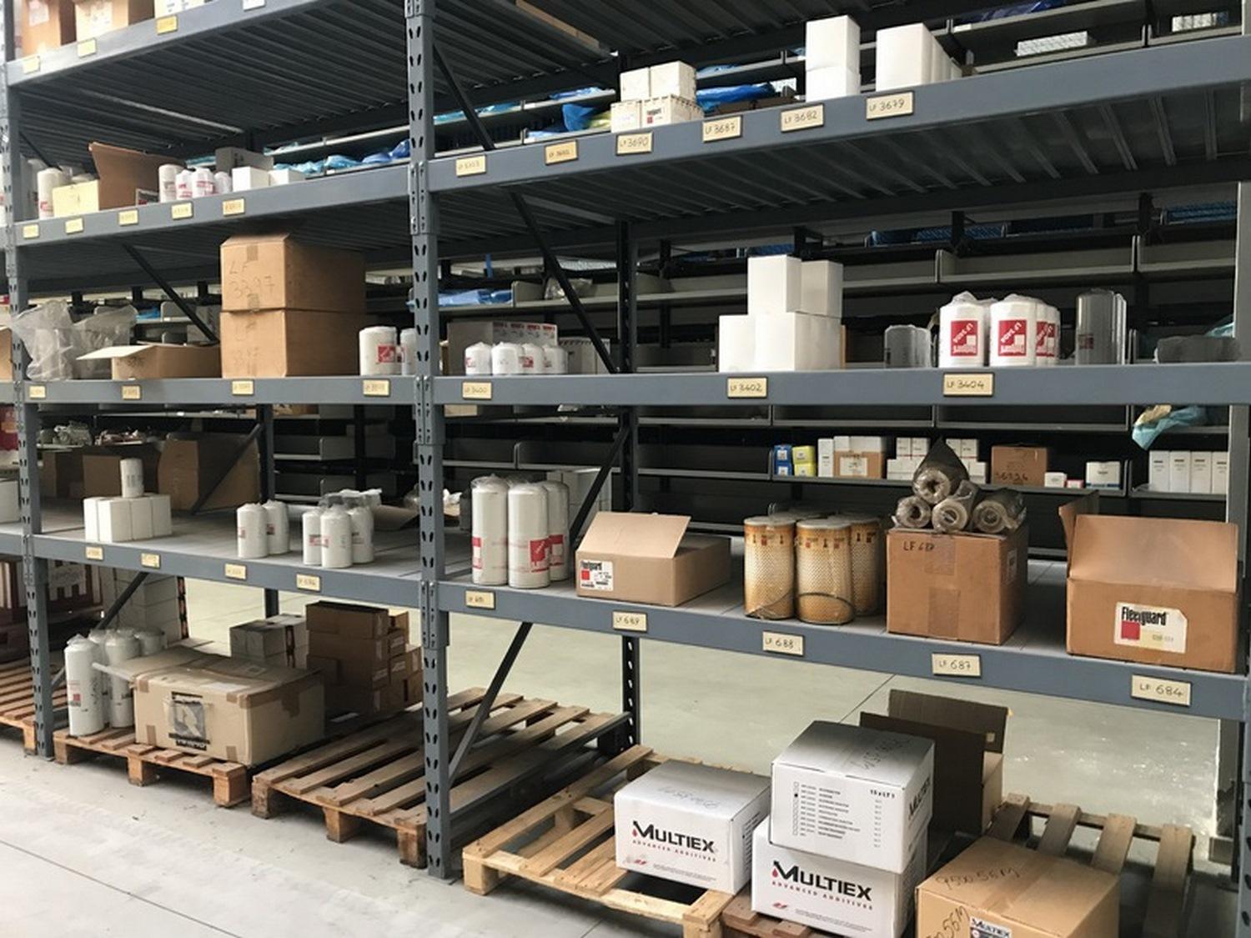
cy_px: 469
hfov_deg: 63.4
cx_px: 626
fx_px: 1012
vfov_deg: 49.7
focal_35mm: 28
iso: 64
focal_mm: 3.99
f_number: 1.8
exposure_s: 1/17
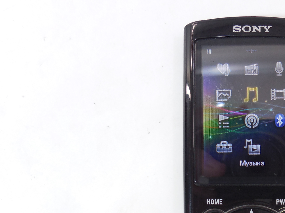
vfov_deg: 29.1
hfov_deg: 36.5
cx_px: 258
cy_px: 165
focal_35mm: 49
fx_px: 403
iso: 160
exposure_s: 1/30
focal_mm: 4.6
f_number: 3.5
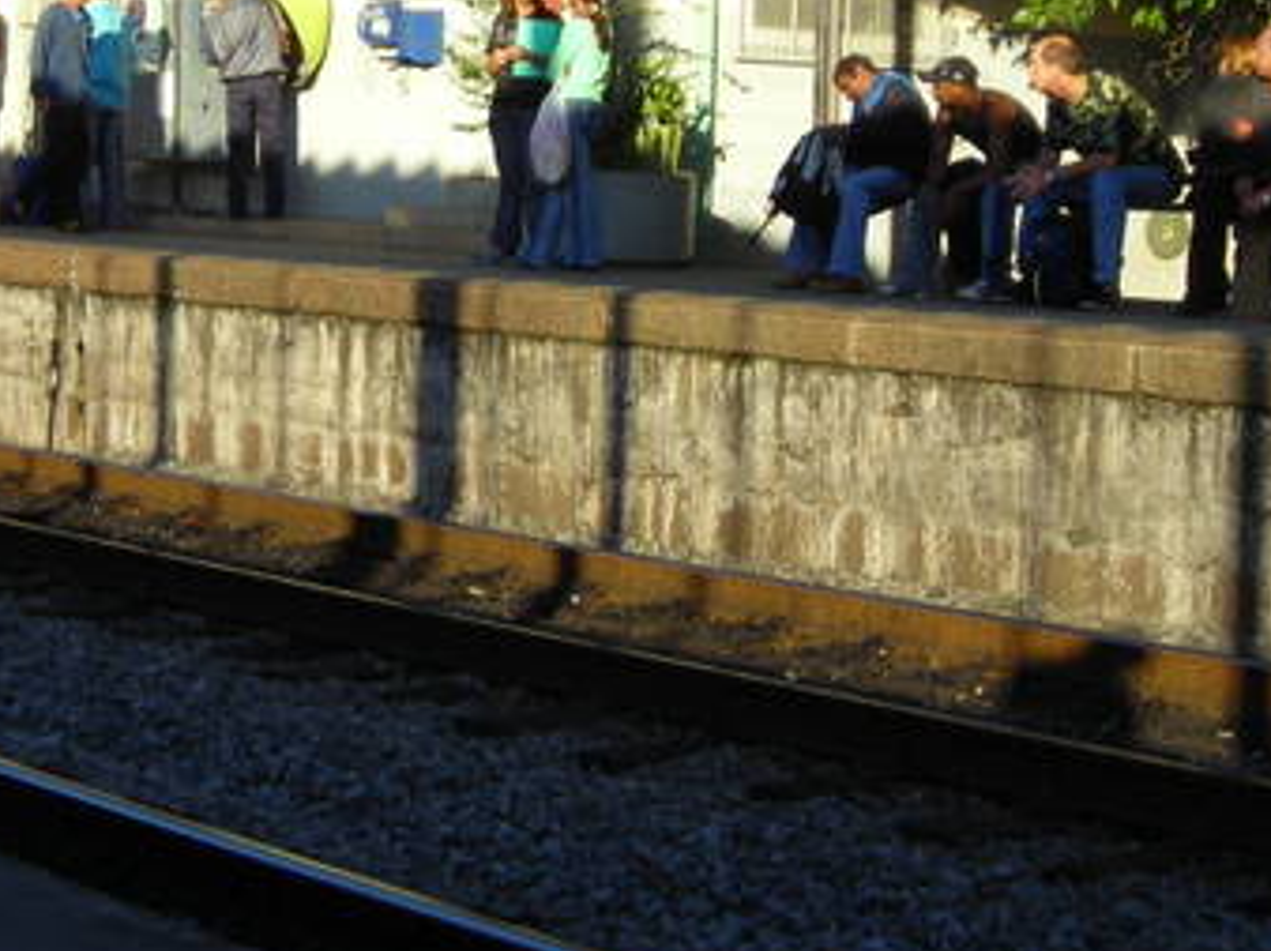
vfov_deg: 16.2
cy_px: 150
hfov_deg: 21.5
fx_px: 3302
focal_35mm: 90
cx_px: 259
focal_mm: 6.3
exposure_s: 1/241
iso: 50
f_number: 3.2
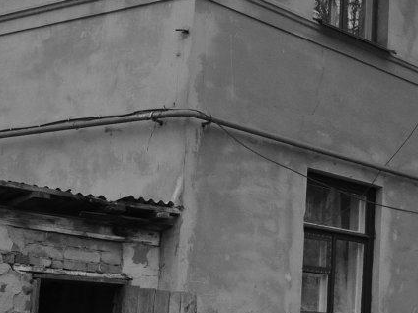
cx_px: 434
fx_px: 1086
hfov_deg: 20.9
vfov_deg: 16.4
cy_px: 194
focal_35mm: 90
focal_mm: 22
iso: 1600
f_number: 10
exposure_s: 1/30
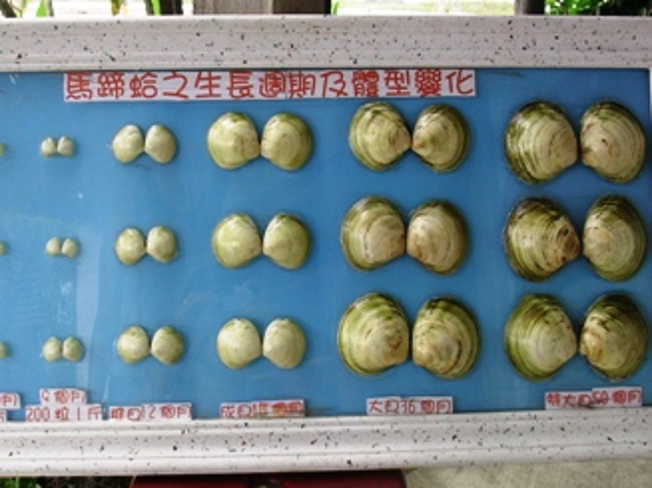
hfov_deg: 34.9
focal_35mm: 55
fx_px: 1036
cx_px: 267
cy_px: 247
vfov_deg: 26.5
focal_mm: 6.7
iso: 70
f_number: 2.9
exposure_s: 1/148
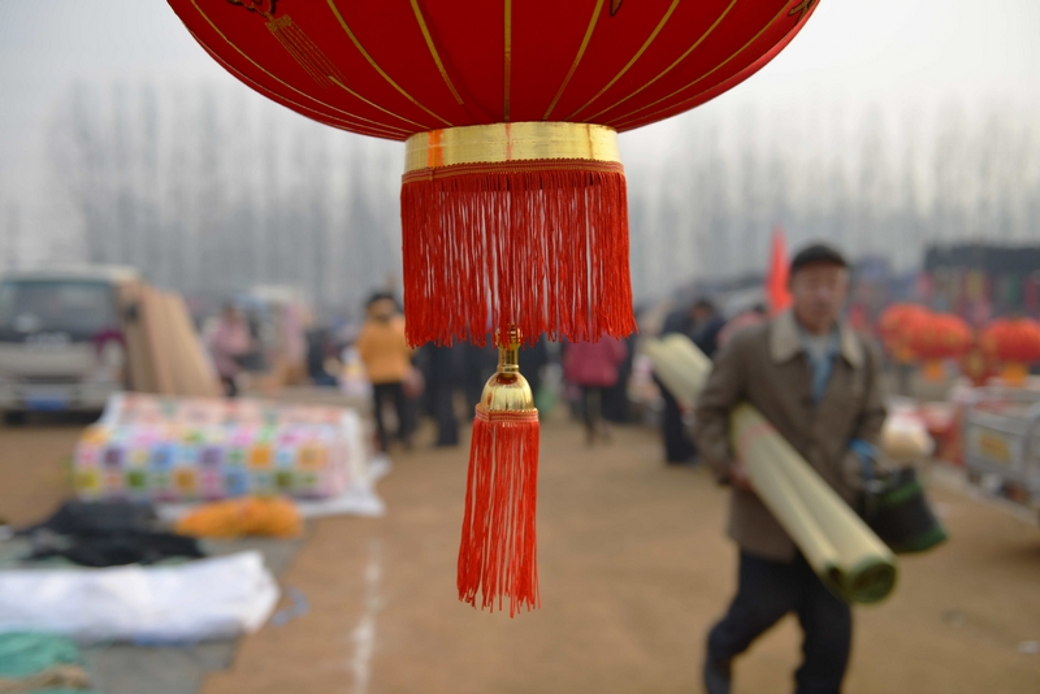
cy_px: 347
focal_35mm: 38
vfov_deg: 35.1
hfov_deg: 50.7
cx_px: 520
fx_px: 1098
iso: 200
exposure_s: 1/1600
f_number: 3.2
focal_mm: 38
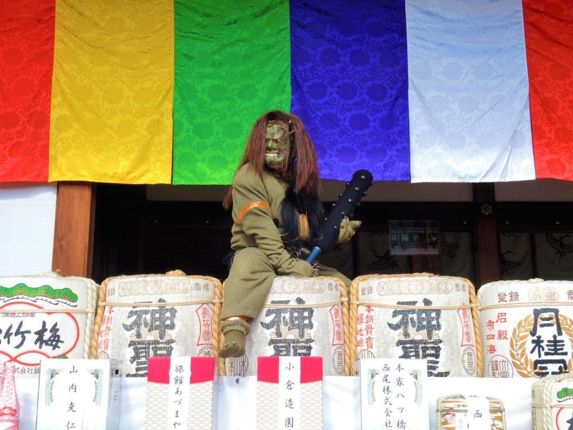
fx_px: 828
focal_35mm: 50
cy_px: 215
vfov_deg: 29.1
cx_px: 286
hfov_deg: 38.2
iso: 80
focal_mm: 11
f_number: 7.1
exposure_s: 1/60
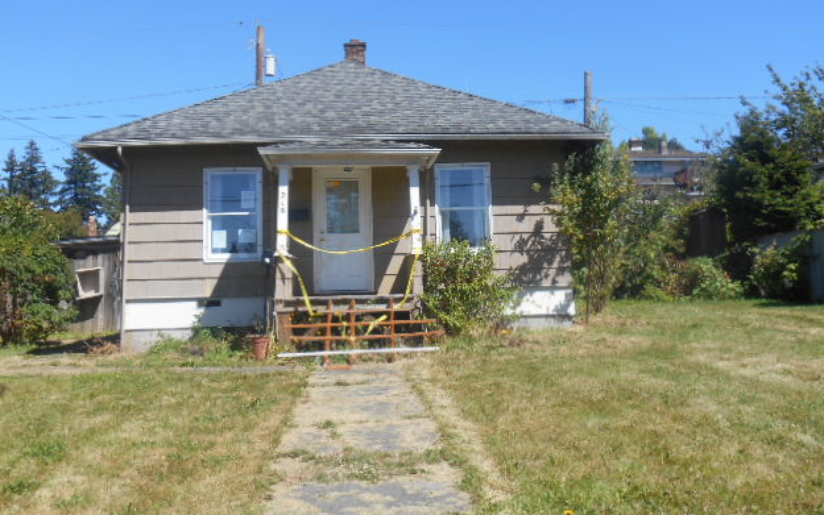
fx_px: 854
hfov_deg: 51.5
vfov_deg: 33.5
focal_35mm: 38
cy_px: 213
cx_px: 419
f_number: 3.7
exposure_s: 1/640
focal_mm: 6.3
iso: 80
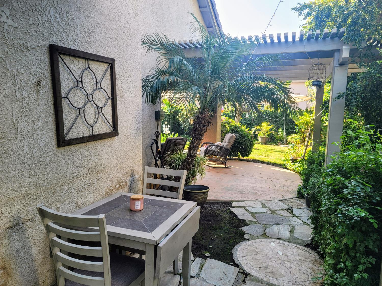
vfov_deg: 54.9
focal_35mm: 25
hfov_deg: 69.4
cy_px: 143
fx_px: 276
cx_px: 191
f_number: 1.8
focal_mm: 7
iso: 25
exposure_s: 1/120
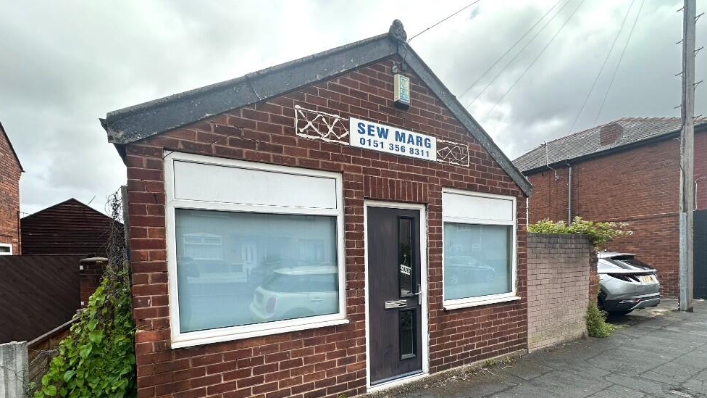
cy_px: 266
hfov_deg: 99.3
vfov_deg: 65.3
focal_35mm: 16
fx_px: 300
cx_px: 343
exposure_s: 1/1043
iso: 40
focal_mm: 2.22
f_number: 2.2
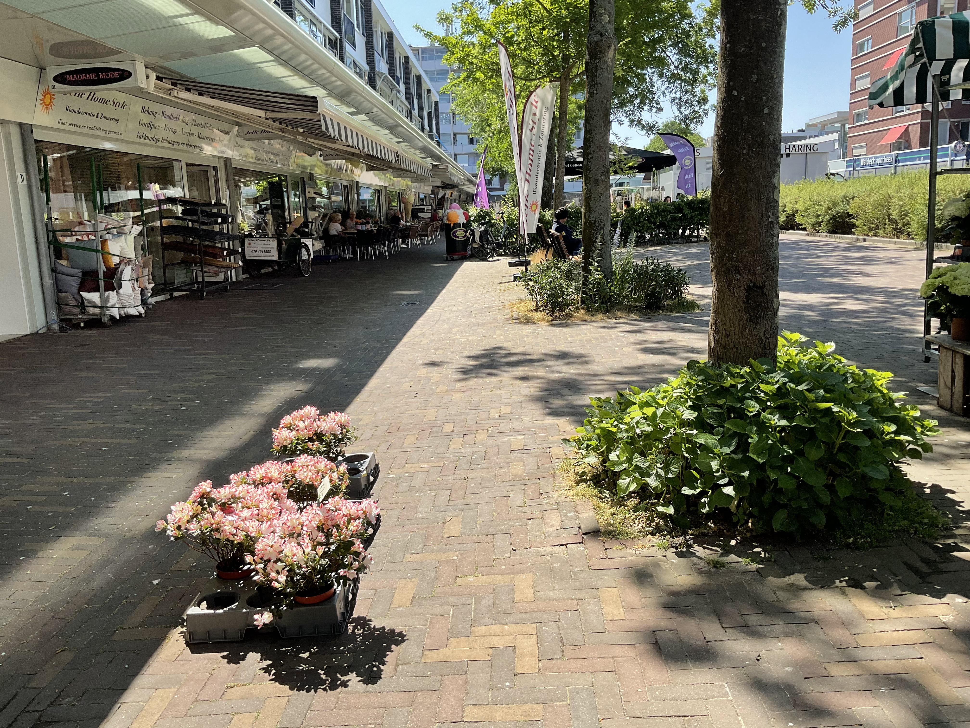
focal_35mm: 29
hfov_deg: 61.7
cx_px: 485
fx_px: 813
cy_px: 364
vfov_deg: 48.2
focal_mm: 3
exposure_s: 1/792
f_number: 1.8
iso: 16
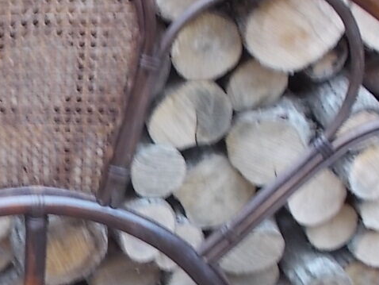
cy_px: 228
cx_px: 6
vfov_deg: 16.9
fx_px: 953
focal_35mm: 87
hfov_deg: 21.7
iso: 100
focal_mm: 4.6
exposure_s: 1/25
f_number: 3.2
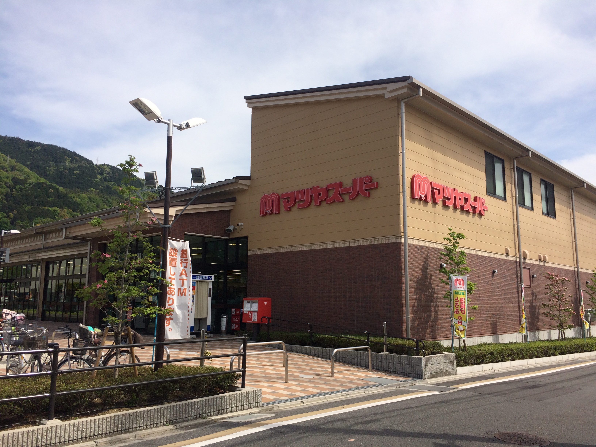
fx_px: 499
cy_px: 224
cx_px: 298
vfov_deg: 48.2
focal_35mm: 29
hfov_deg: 61.7
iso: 32
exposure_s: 1/2564
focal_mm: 4.15
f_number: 2.2
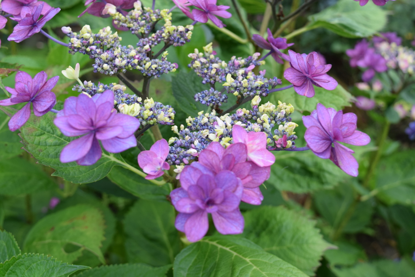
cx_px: 208
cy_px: 138
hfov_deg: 41.1
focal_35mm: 48
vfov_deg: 28.1
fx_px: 553
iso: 400
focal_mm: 32
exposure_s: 1/200
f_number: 8
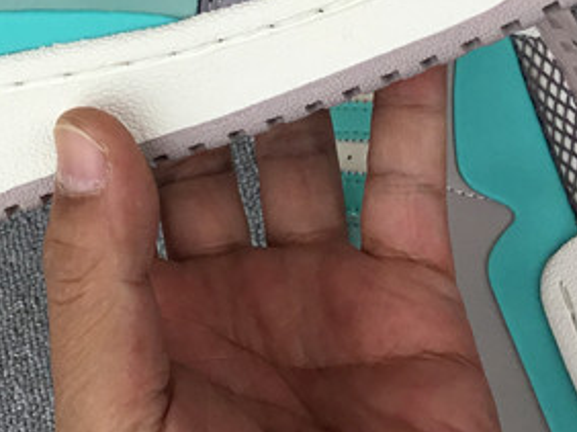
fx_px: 1649
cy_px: -169
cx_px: 68
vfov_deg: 14.2
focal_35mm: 99
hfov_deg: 19.5
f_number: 2.4
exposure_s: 1/622
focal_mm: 3.3
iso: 25
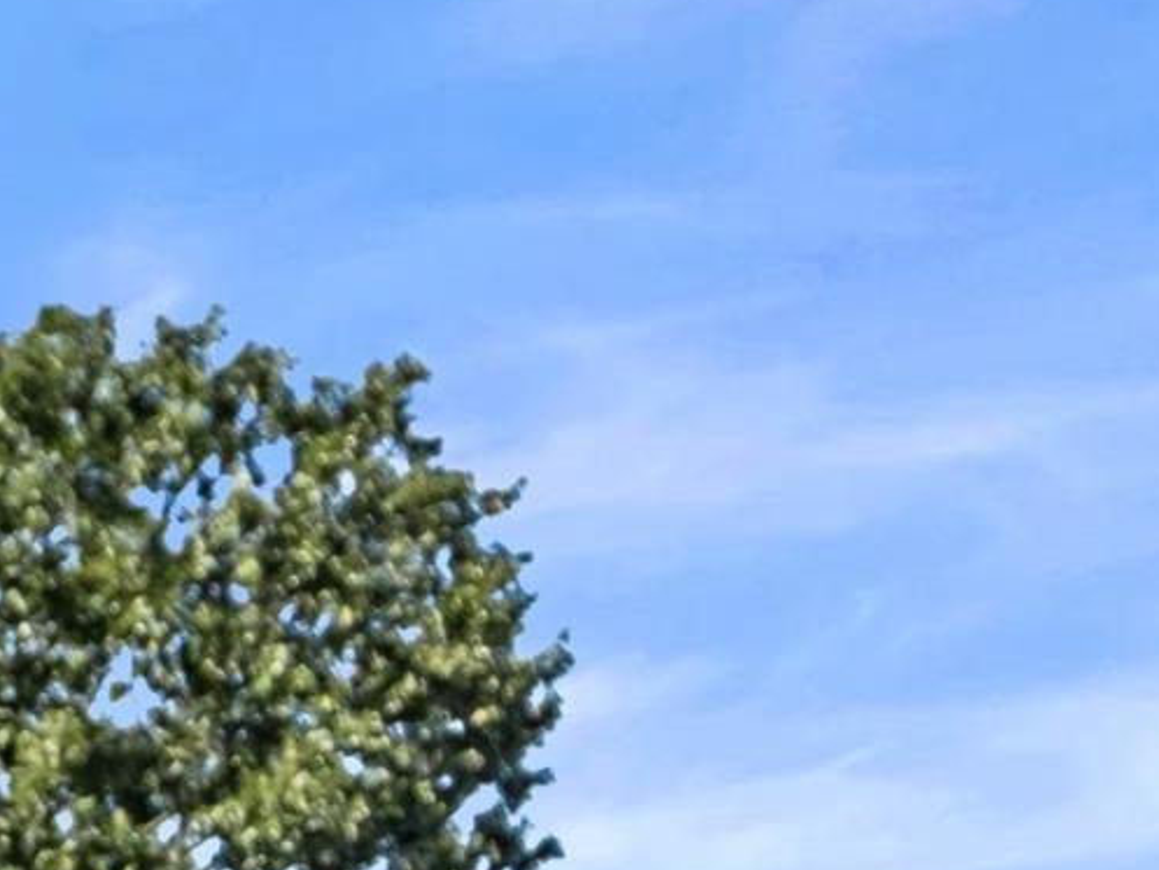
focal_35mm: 150
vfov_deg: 9.2
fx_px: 5023
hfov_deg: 11.0
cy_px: 1834
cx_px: -1658
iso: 250
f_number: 8
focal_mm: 20.9
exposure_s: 1/250
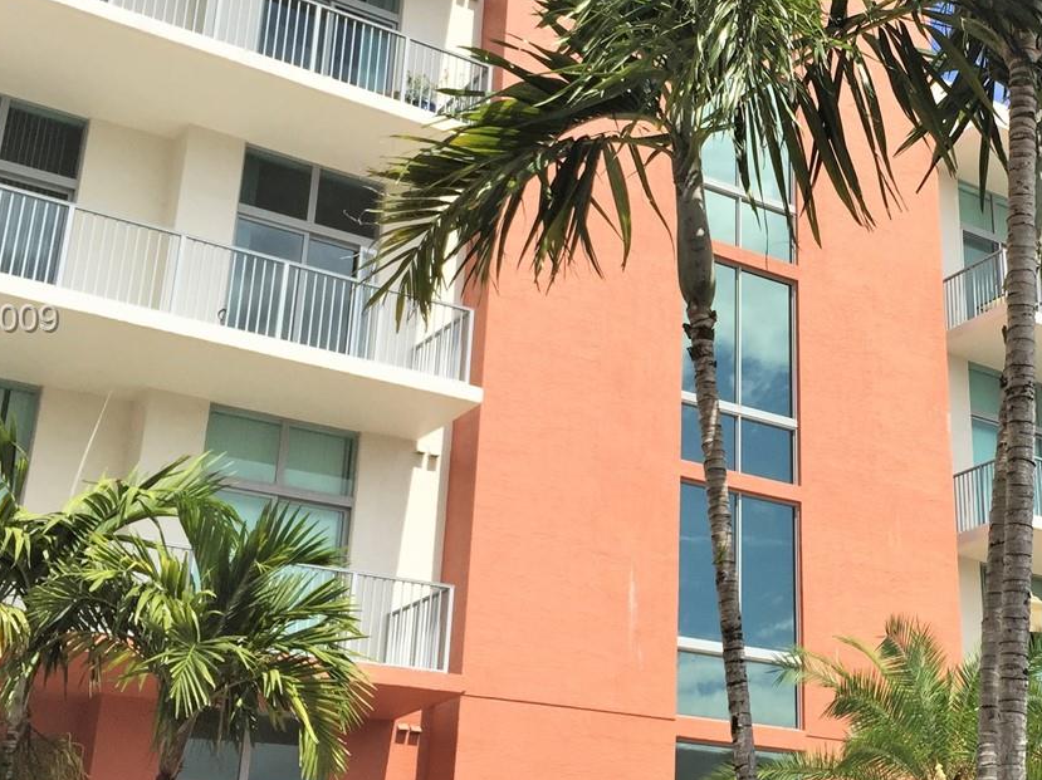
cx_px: 872
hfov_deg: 33.1
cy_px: 320
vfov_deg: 26.0
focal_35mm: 56
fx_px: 1685
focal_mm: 4.15
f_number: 2.2
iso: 32
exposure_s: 1/2198
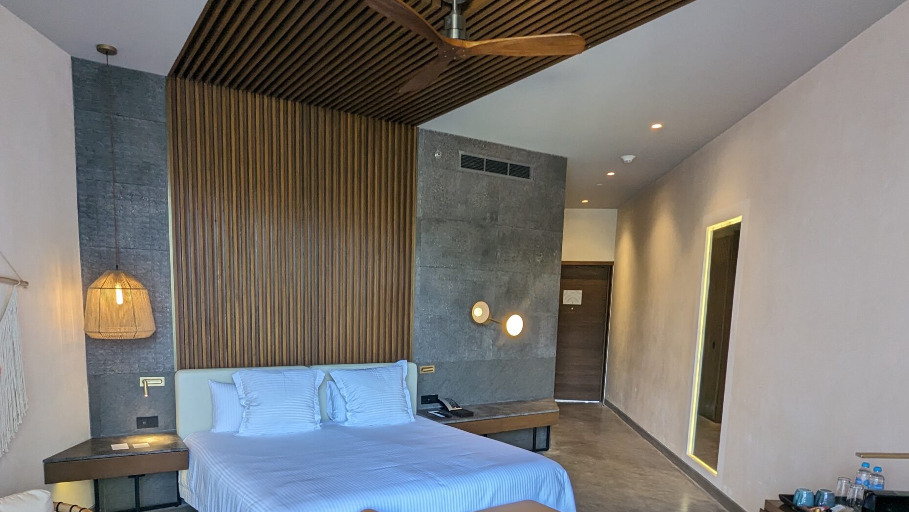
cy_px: 388
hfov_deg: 76.2
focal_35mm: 24
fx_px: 579
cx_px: 419
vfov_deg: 45.9
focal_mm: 2.35
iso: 67
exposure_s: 1/30
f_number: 2.2
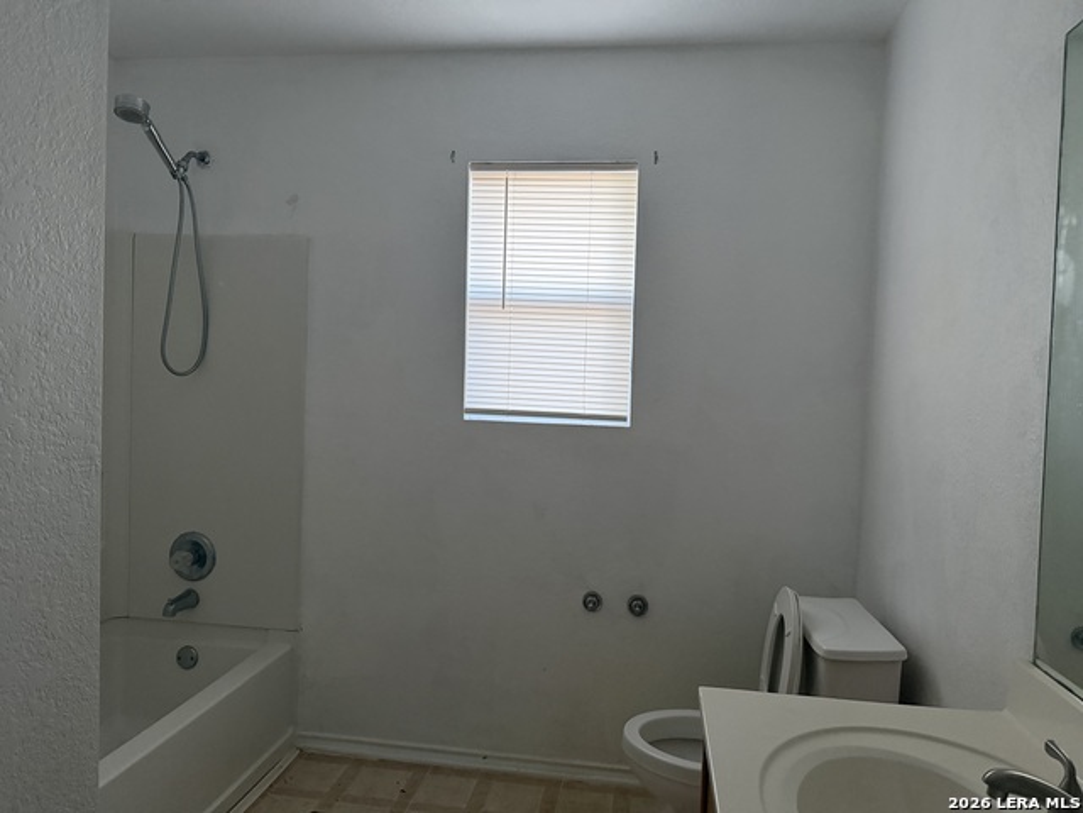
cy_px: 406
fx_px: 751
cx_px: 542
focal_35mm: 24
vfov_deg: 56.8
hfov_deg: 71.6
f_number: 1.78
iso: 800
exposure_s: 1/46
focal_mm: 6.76
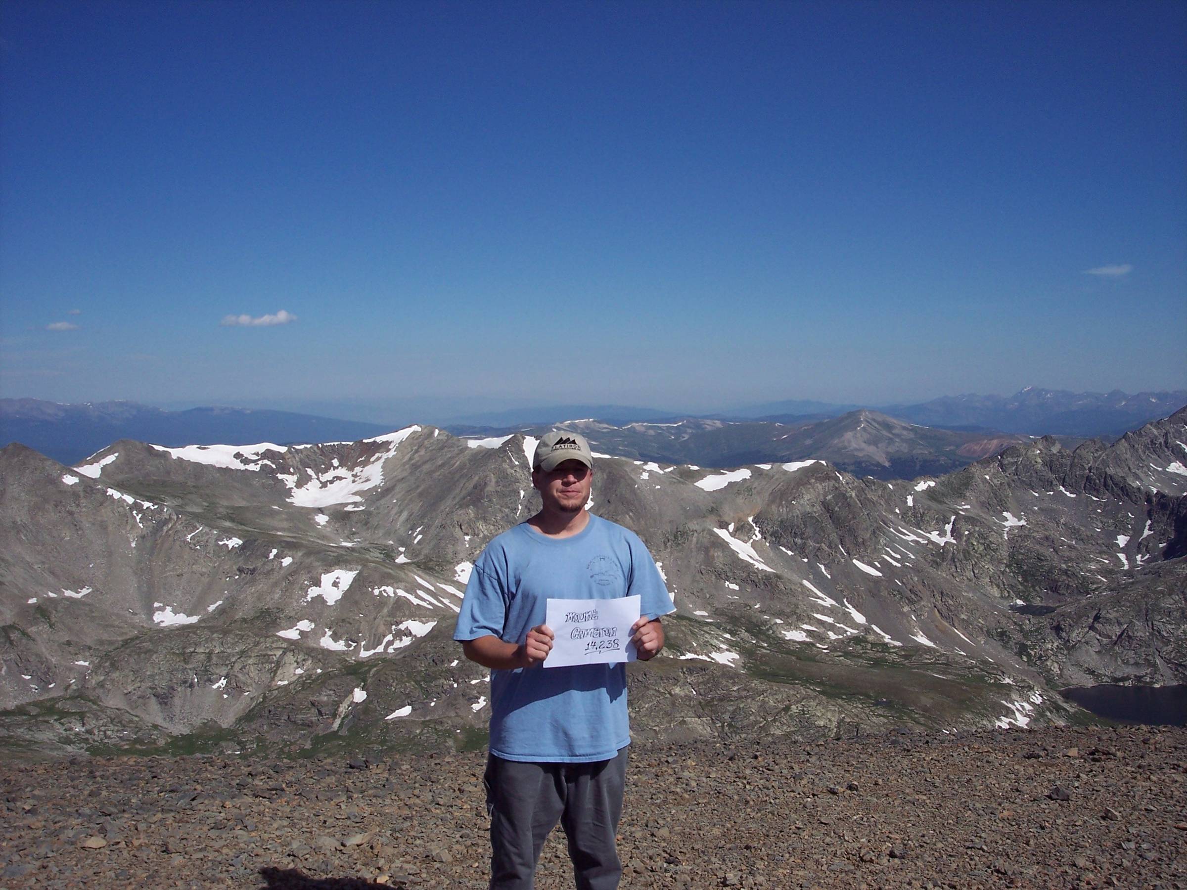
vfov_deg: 36.8
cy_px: 445
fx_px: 1337
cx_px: 594
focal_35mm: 39
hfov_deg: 47.9
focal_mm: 8
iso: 100
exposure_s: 1/750
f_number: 5.6
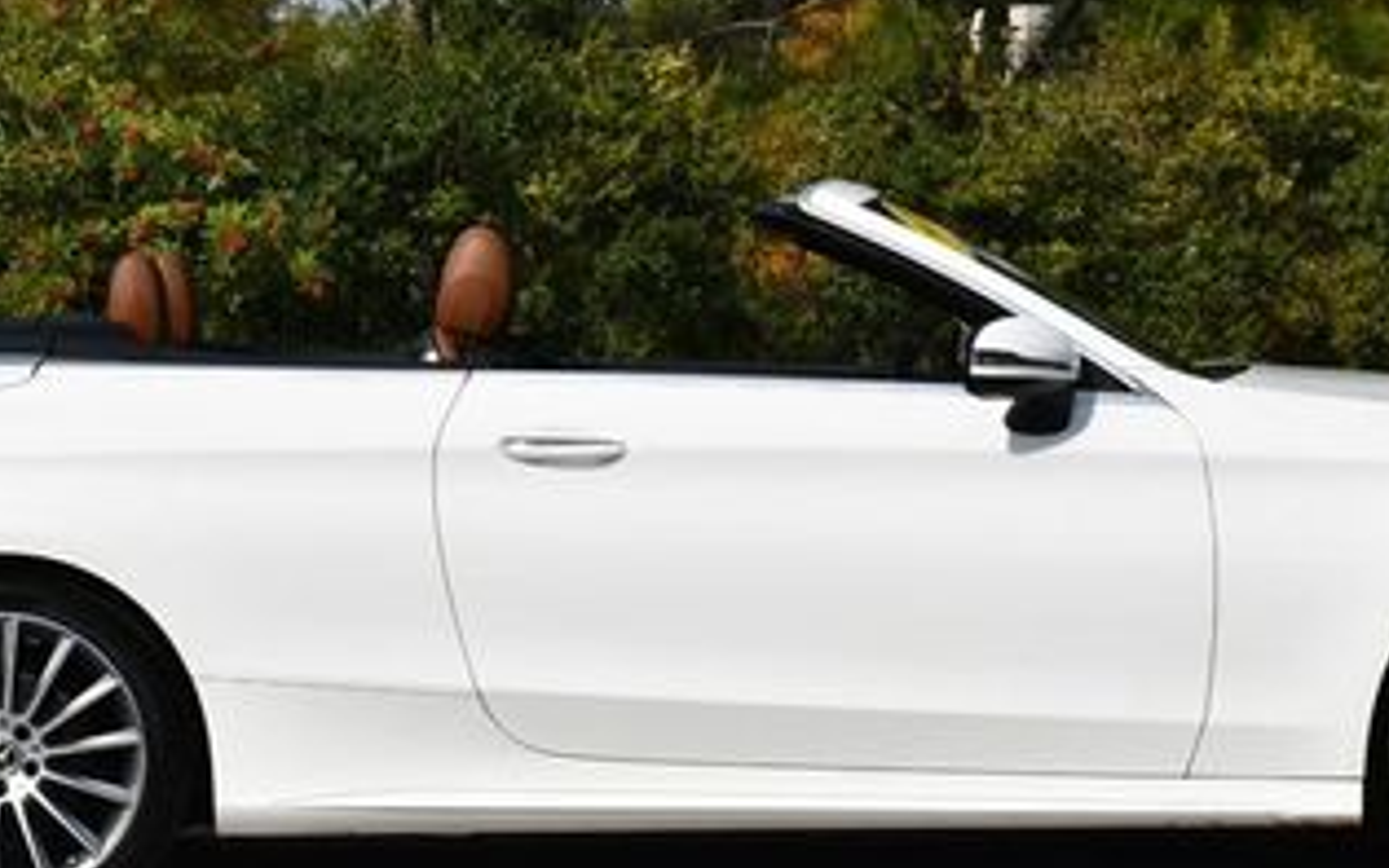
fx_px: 5338
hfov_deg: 14.8
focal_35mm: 141
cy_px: 207
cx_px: 701
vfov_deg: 9.3
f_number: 10
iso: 100
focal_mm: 34
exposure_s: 1/400
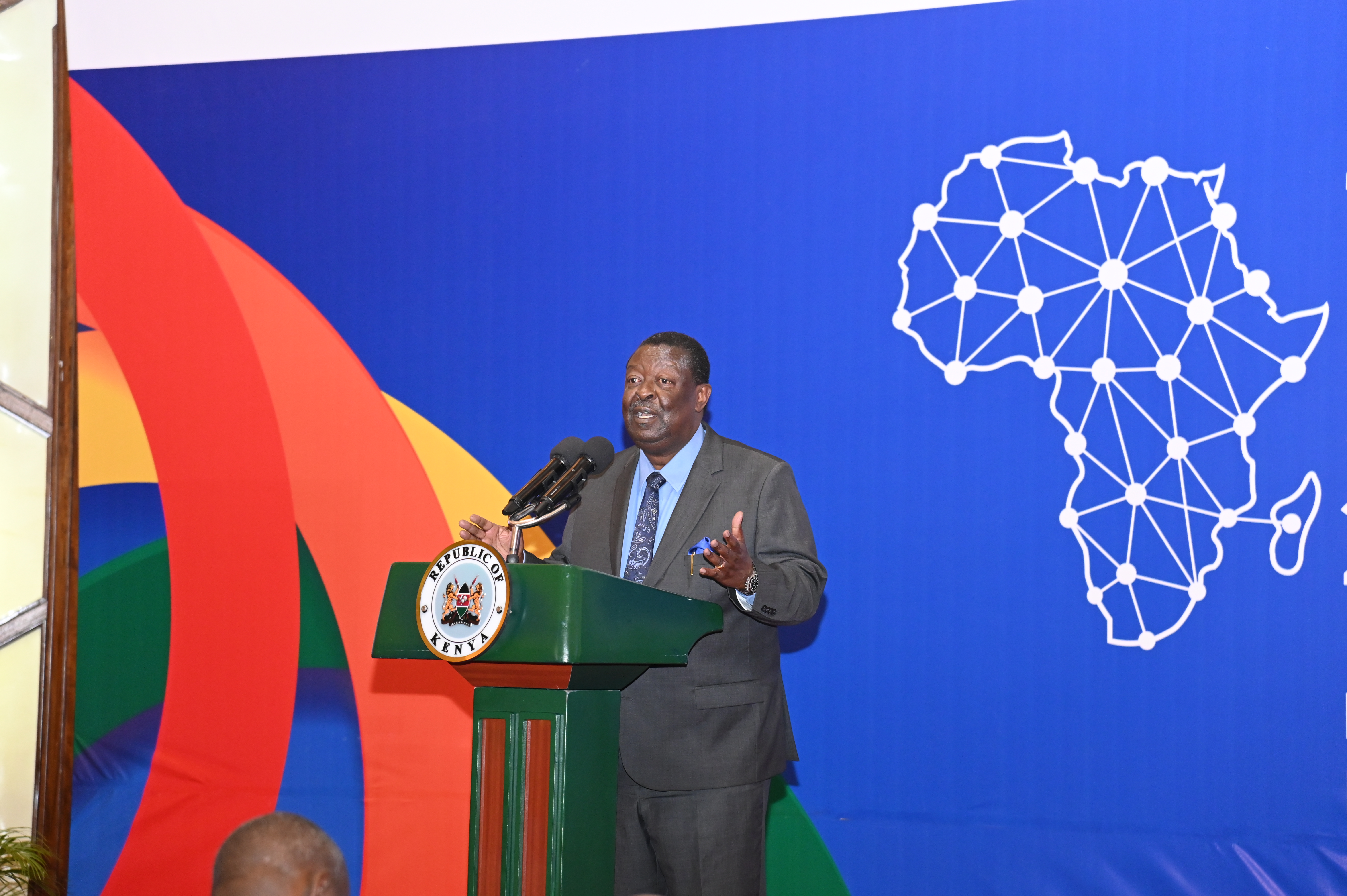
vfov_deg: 11.4
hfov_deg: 17.1
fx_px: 4487
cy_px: 448
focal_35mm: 120
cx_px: 674
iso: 4000
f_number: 5
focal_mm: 120
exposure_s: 1/160
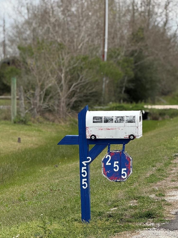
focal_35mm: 187
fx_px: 1283
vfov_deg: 10.6
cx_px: 86
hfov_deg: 7.9
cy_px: 142
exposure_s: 1/1294
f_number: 2.8
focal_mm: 15.66
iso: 64
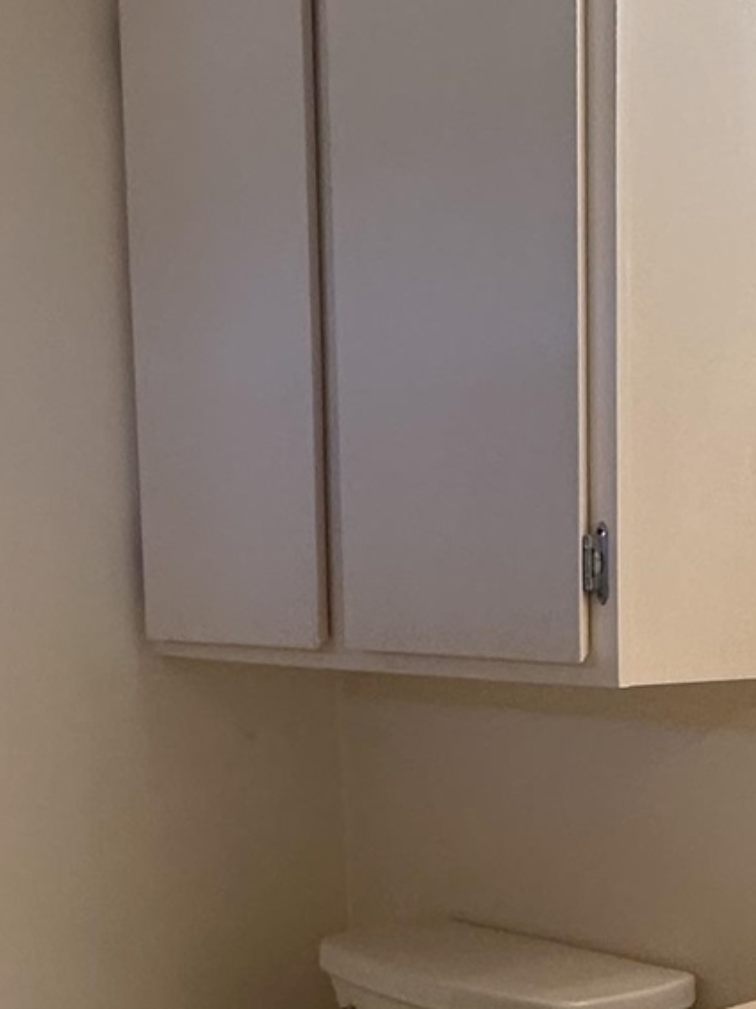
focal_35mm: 57
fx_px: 1661
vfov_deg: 32.7
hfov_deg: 24.4
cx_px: 761
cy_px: 836
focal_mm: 2.22
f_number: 2.2
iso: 200
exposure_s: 1/120
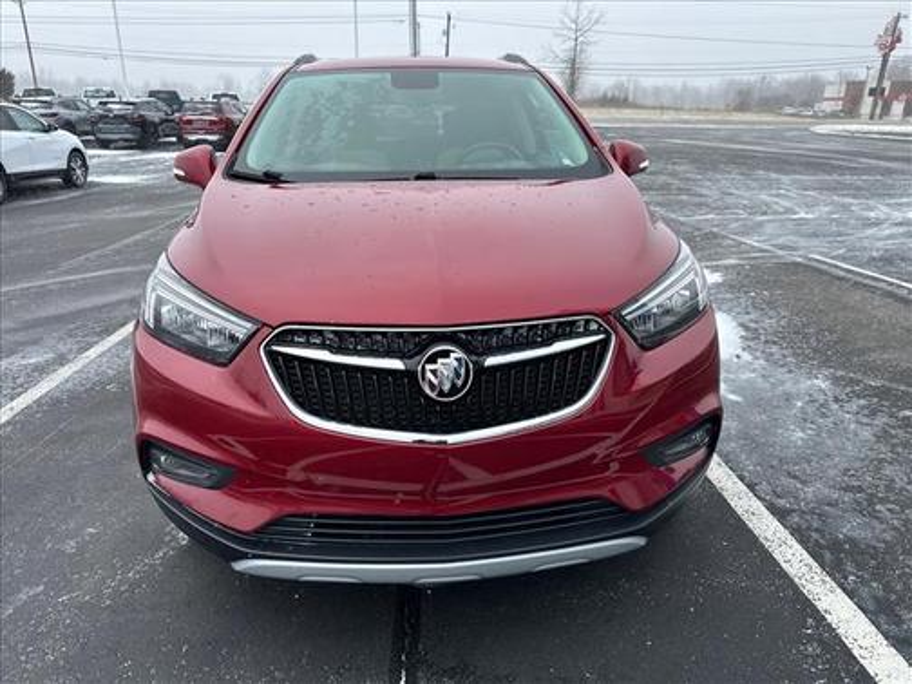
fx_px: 632
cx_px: 456
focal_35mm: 24
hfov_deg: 71.6
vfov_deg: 56.8
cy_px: 342
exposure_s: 1/1183
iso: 80
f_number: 1.78
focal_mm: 6.86
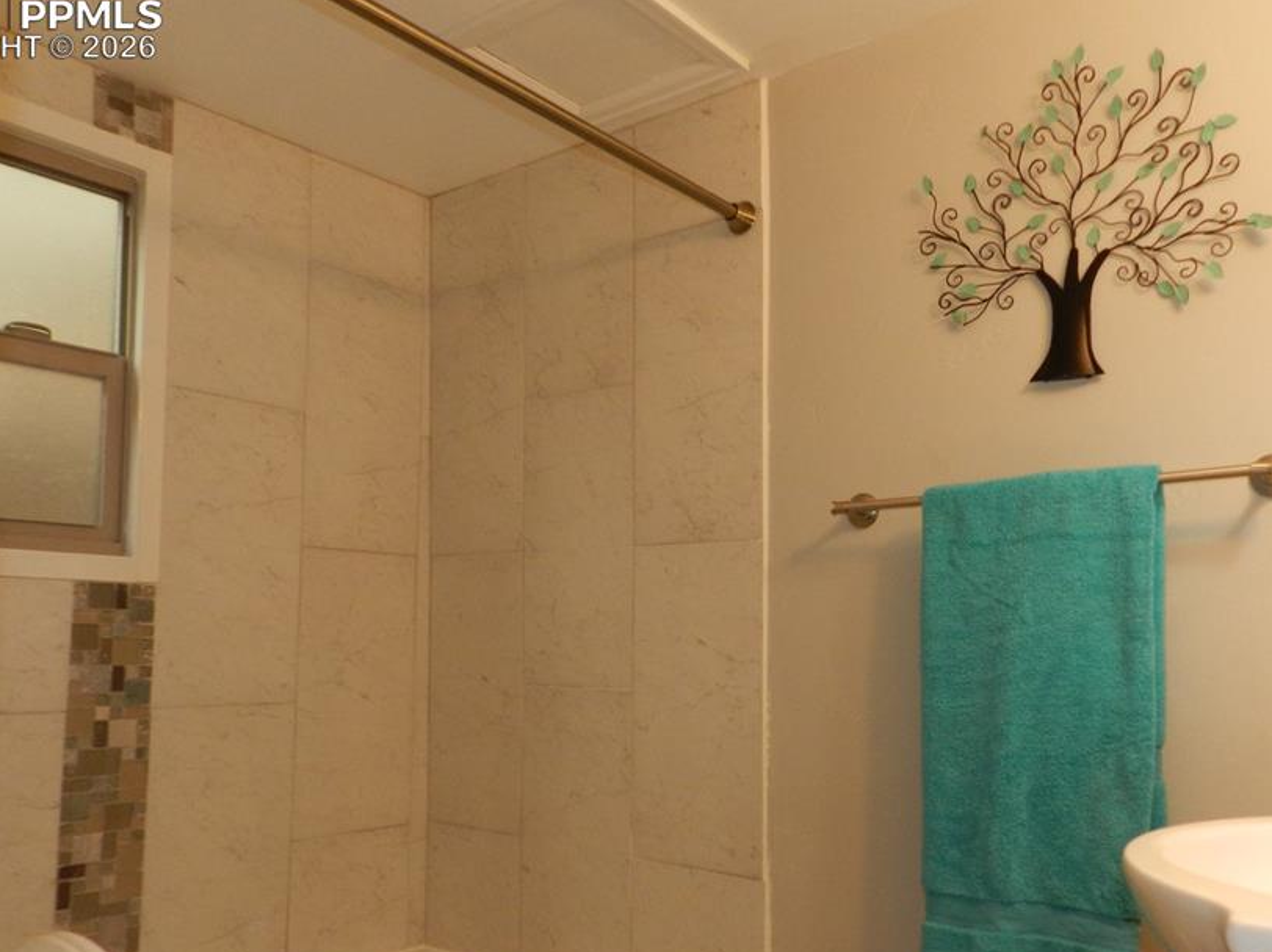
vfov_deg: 47.9
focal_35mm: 29
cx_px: 650
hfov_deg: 61.7
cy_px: 572
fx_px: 1065
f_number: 3.4
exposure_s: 1/30
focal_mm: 4
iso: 280
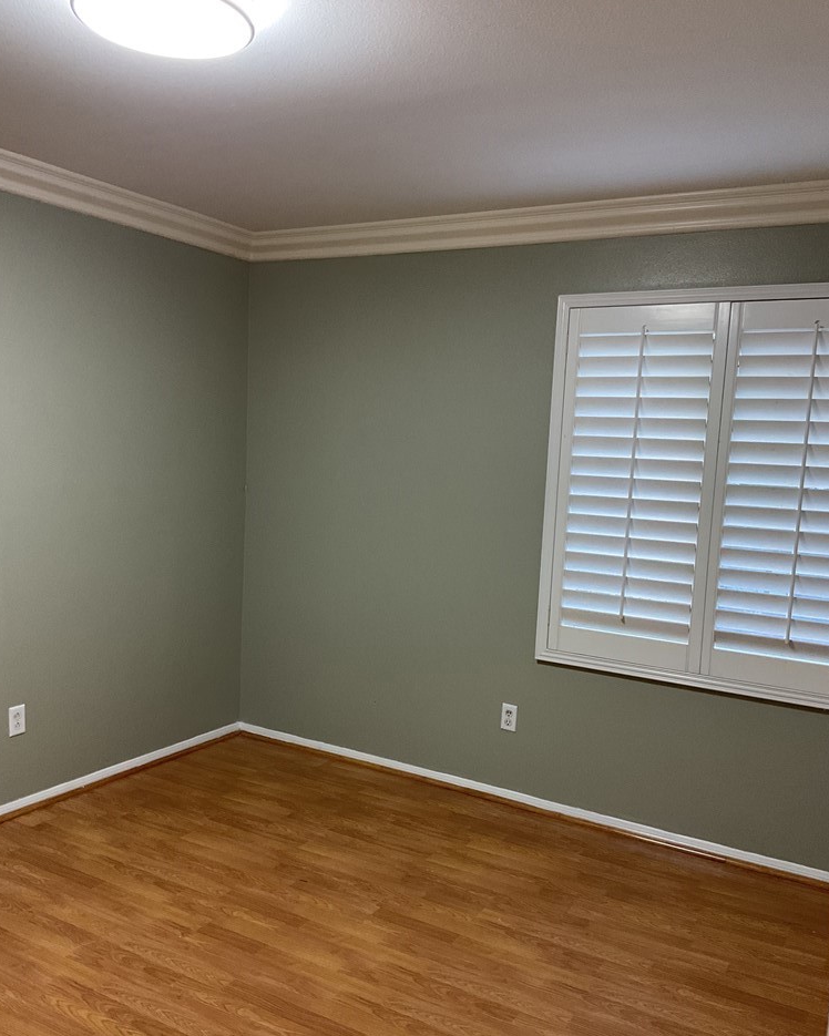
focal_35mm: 31
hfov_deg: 47.1
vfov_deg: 57.1
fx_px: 951
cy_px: 558
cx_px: 411
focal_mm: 3
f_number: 1.8
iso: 160
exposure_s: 1/60
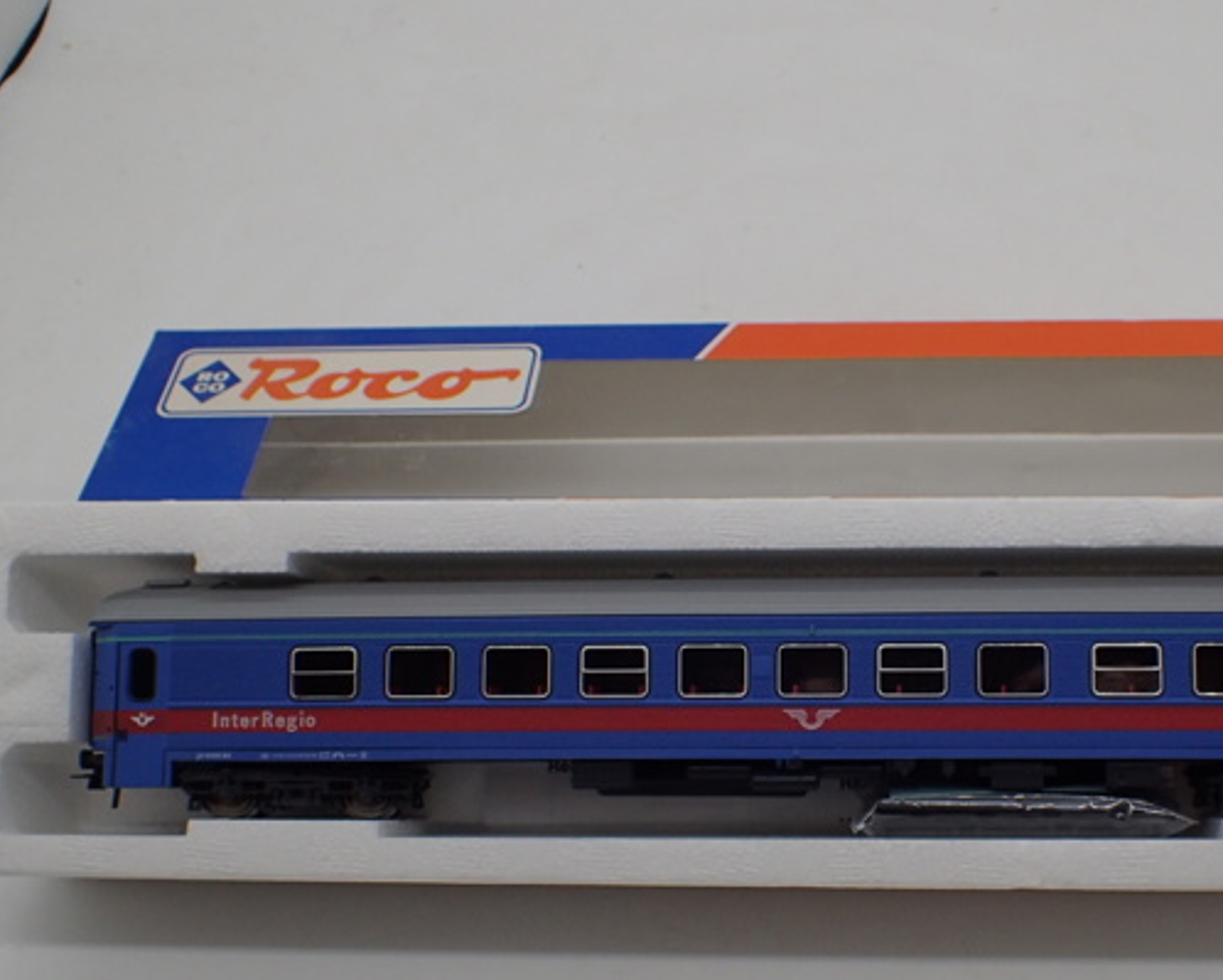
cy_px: 626
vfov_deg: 31.9
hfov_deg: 38.9
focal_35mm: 47
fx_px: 1702
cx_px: 845
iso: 100
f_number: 3.2
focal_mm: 5.5
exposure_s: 1/320
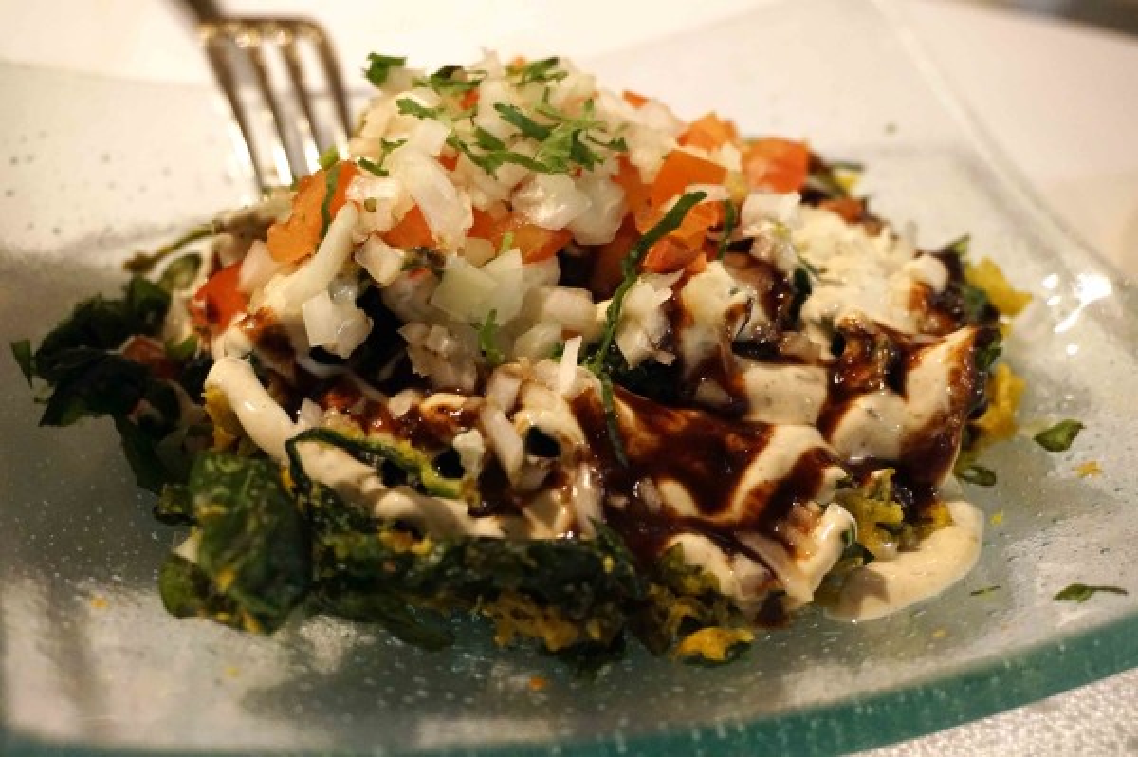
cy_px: 378
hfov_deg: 36.9
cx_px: 569
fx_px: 1706
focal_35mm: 54
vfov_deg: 25.0
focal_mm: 36
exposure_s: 1/10
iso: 3200
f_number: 5.6
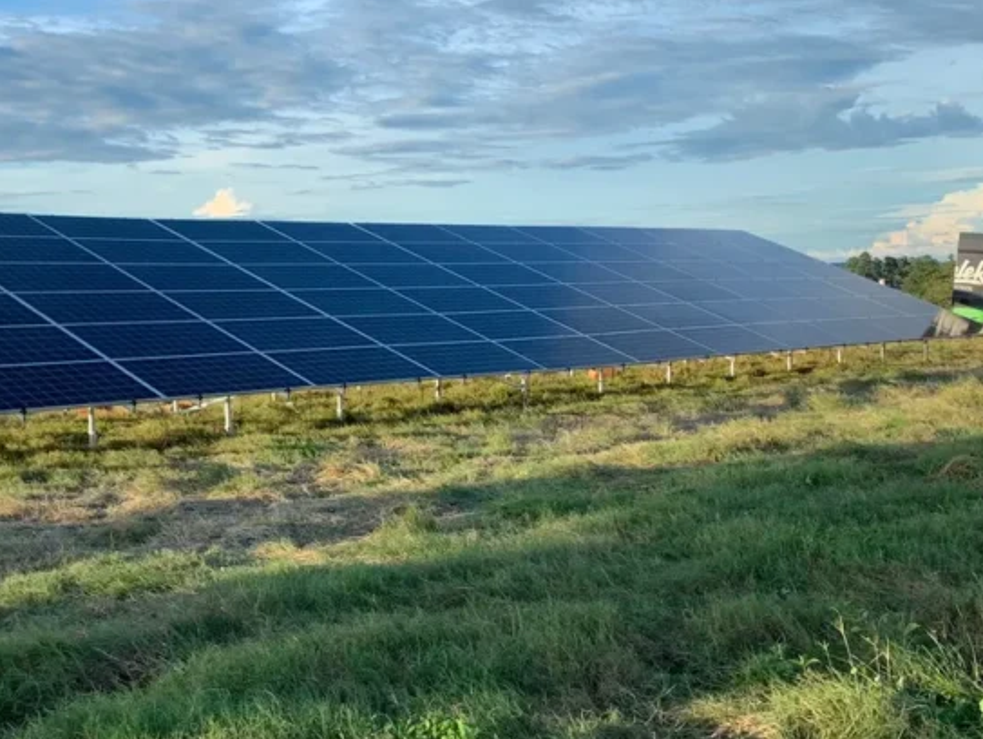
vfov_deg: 29.6
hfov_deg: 38.5
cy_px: 449
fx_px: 1392
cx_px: 329
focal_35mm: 49
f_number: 1.8
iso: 25
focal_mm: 4.25
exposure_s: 1/737
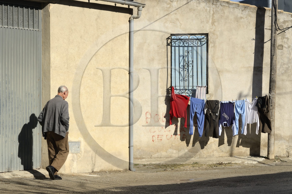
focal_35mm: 100
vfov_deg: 13.7
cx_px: 146
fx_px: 811
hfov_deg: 20.4
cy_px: 97
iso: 400
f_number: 10
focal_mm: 100
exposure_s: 1/800
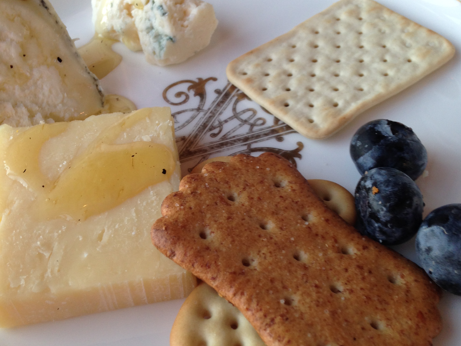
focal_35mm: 45
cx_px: 226
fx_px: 599
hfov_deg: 42.1
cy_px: 165
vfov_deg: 32.2
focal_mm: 4.12
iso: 50
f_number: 2.4
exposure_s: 1/60
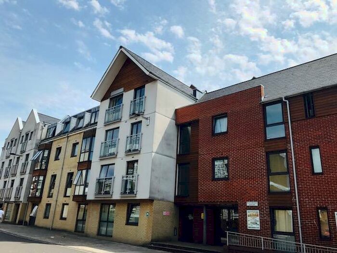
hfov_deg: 63.4
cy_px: 126
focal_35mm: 28
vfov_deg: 49.7
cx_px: 168
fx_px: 273
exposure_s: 1/2994
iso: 20
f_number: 1.8
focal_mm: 3.99
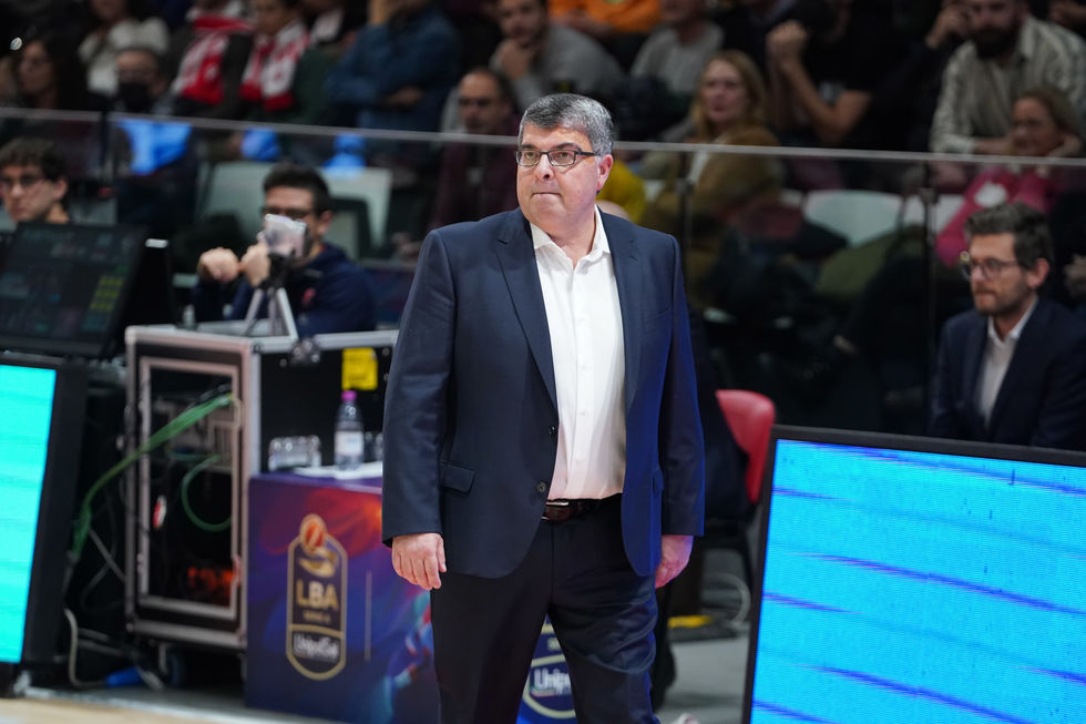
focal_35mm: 200
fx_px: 6032
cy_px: 362
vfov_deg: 6.9
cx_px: 543
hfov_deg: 10.3
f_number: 4
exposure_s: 1/1000
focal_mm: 200
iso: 4000
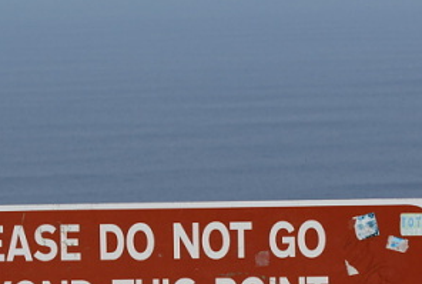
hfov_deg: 7.2
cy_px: 275
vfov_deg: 4.9
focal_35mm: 284
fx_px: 3338
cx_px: -31
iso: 100
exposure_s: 1/320
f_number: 6.3
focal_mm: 70
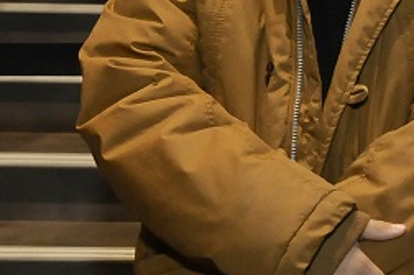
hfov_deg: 14.5
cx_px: 511
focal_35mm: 137
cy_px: -56
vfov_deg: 9.8
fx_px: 1572
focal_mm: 23
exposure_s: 1/40
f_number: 5
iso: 1250
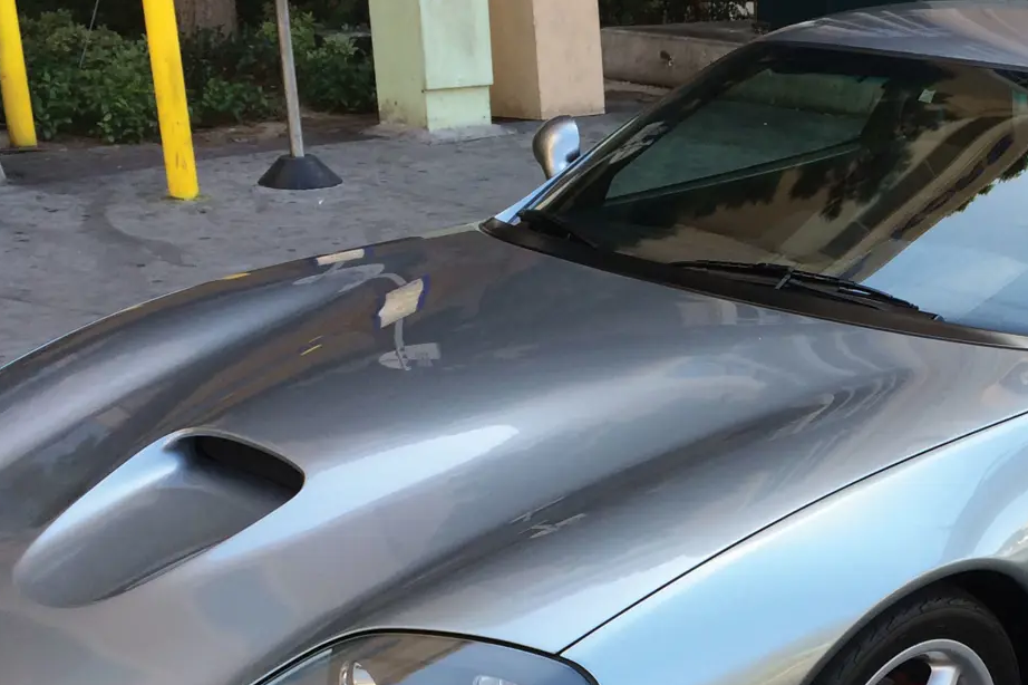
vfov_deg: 20.1
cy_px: 732
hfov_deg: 30.4
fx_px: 1855
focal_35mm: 65
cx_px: 791
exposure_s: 1/213
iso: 32
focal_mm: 4.12
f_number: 2.2
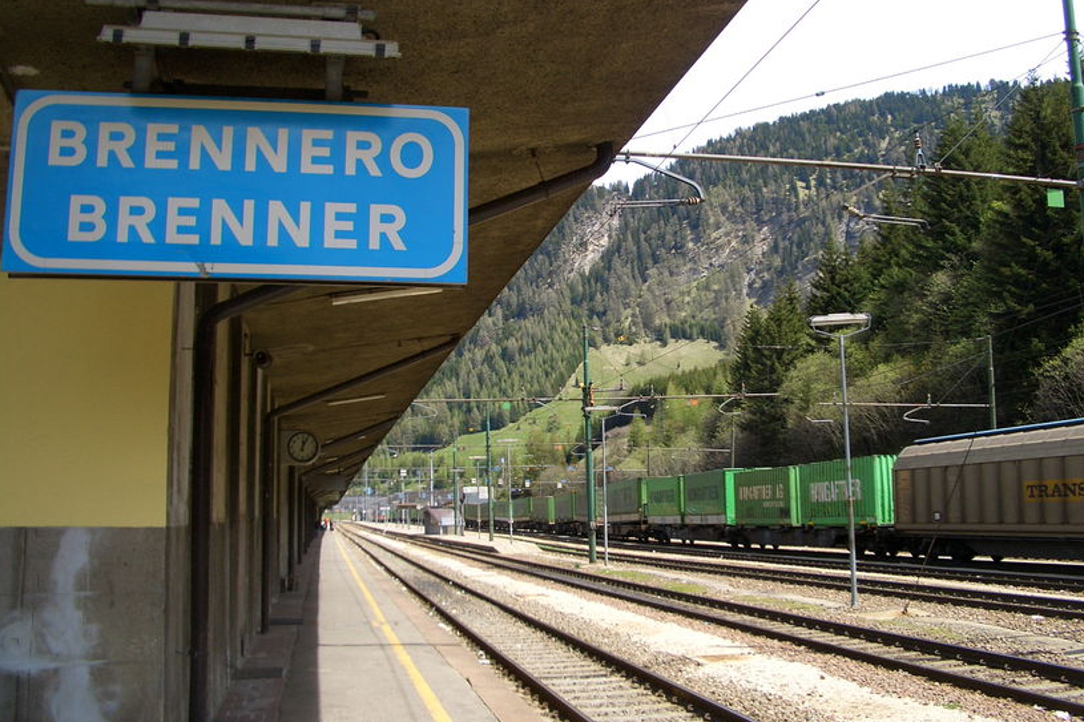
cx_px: 545
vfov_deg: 35.9
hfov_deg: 51.9
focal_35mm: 37
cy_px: 346
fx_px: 1114
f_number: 4.3
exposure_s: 1/200
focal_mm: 5.8
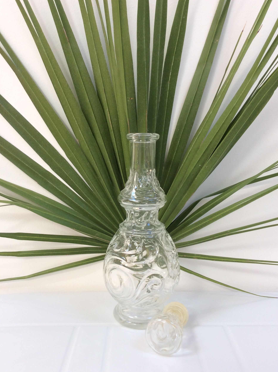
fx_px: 354
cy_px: 191
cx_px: 142
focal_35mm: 33
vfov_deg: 55.4
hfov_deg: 42.8
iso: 32
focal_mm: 3.3
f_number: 2.4
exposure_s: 1/25
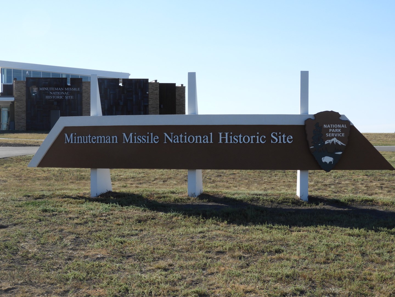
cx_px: 198
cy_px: 148
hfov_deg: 24.4
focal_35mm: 80
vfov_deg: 18.4
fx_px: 913
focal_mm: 14.3
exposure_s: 1/640
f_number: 4.5
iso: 100
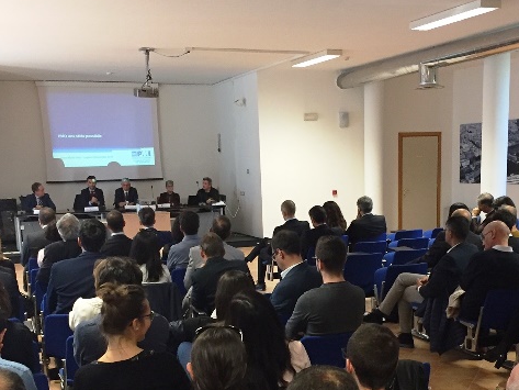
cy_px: 319
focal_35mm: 50
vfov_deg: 28.4
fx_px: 750
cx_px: 303
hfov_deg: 38.1
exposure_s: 1/33
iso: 200
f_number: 2.2
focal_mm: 4.15
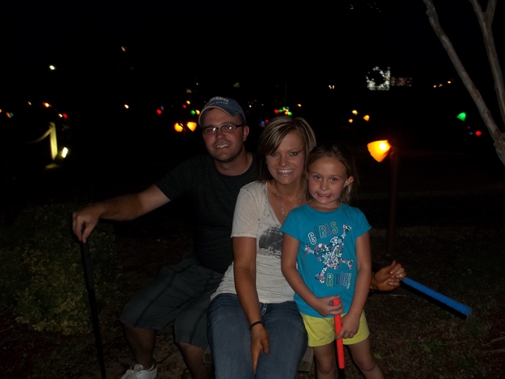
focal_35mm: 34
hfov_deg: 53.9
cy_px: 185
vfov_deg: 41.8
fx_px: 496
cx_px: 258
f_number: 3.3
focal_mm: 5.9
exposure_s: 1/30
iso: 64
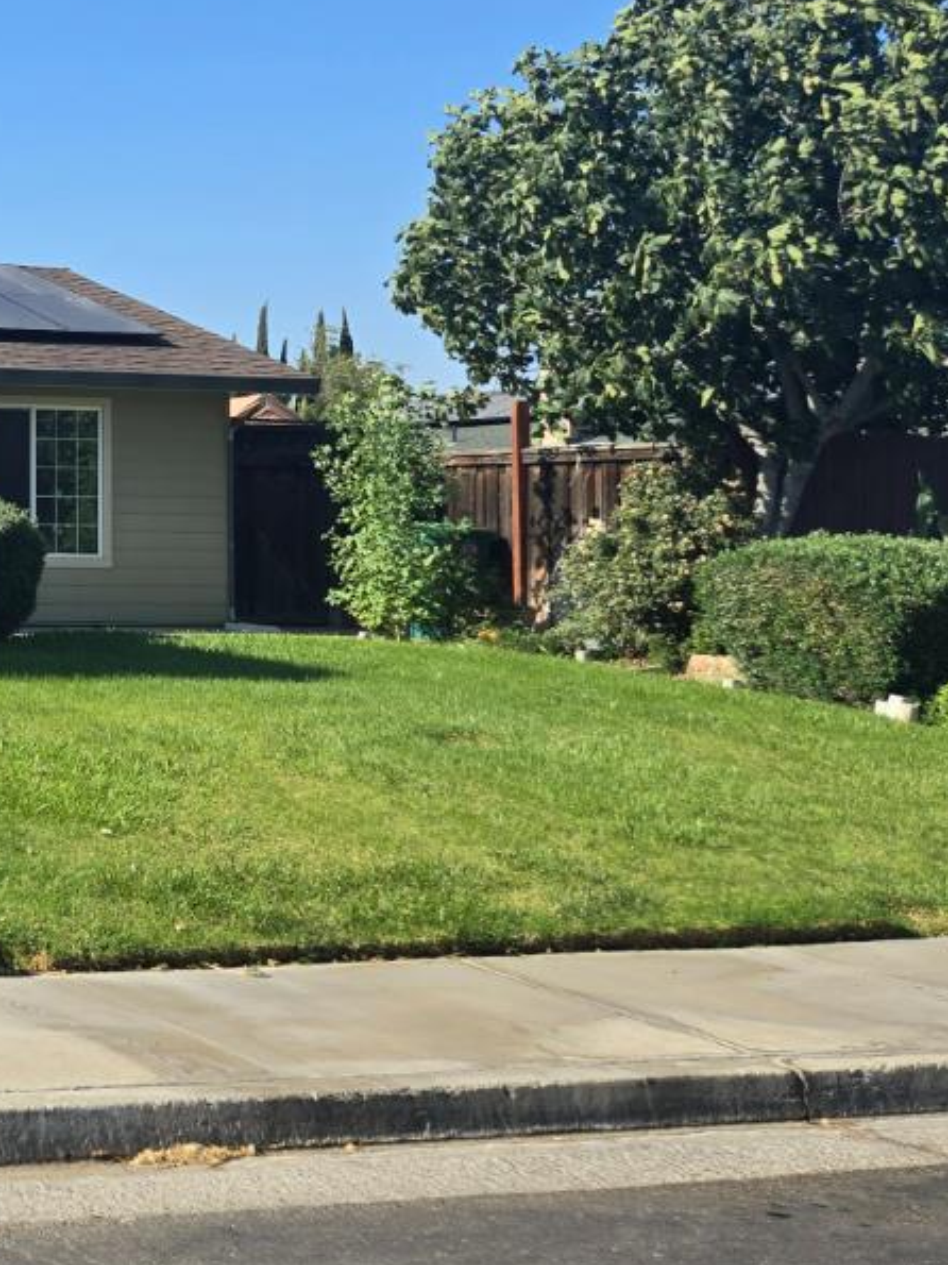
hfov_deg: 21.5
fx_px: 2119
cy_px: 448
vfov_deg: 33.0
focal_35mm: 58
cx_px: -444
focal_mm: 5.4
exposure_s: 1/1690
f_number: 1.8
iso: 25
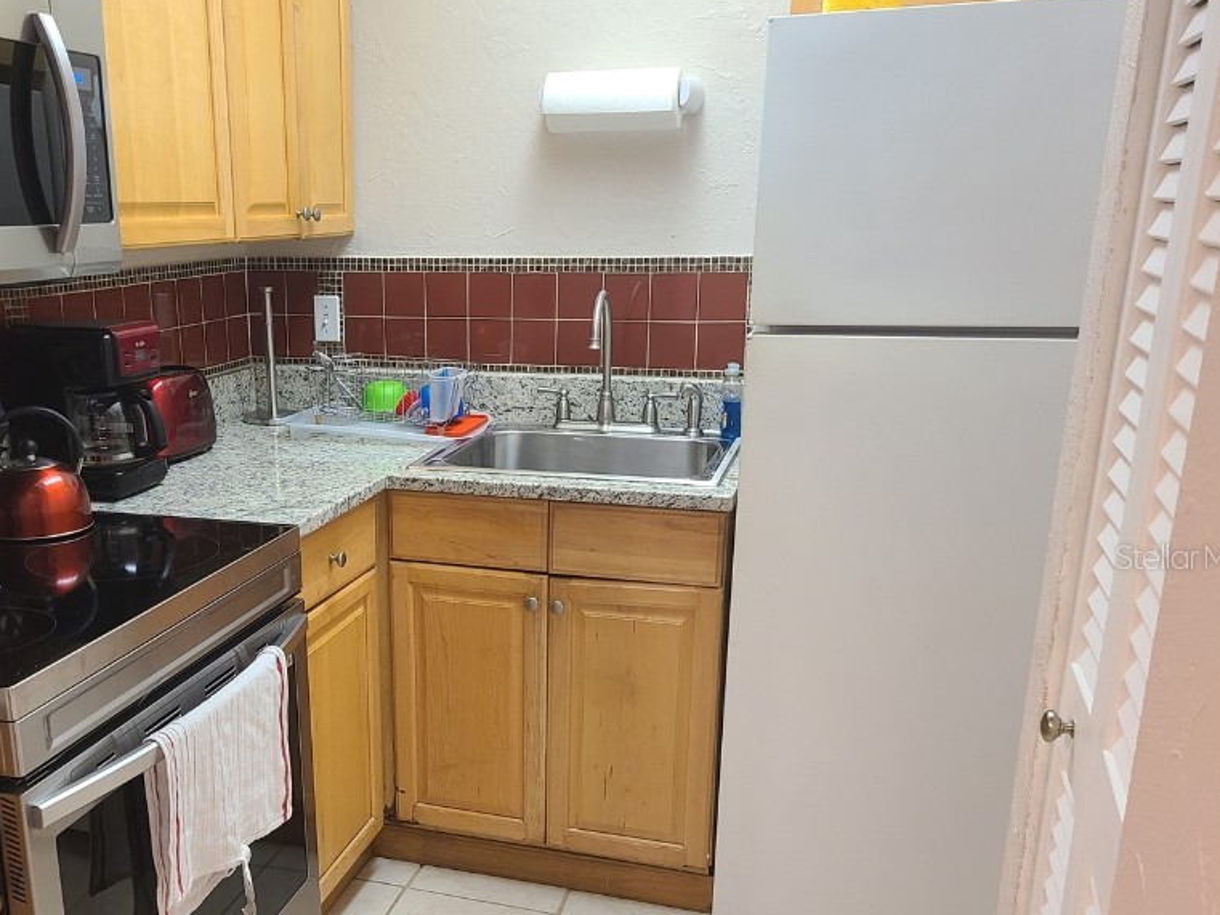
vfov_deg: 40.5
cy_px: 556
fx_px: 1234
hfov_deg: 52.0
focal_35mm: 35
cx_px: 446
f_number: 1.8
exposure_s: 1/60
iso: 160
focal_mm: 5.4
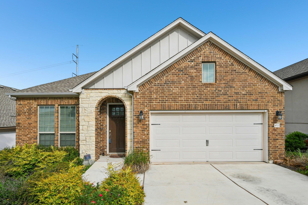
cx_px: 154
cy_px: 102
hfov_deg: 95.0
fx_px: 141
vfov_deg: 72.0
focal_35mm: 16
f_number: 8
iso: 400
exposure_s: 1/1000
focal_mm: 11
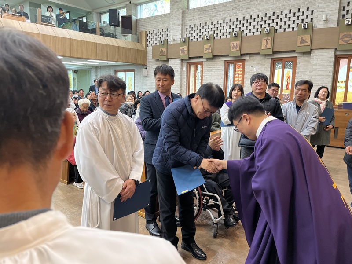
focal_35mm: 26
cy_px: 132
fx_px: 264
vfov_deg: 53.1
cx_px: 176
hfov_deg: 67.3
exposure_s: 1/60
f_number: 1.6
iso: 125
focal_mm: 5.1
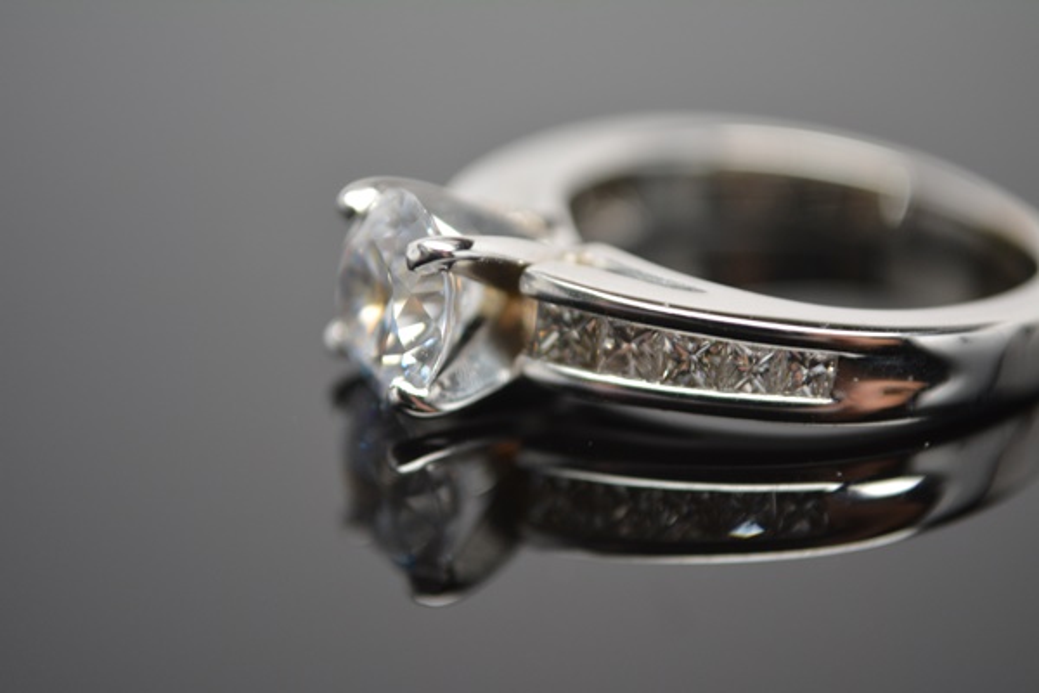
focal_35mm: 82
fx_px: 2381
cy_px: 346
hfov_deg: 24.6
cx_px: 520
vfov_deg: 16.6
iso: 800
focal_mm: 55
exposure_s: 1/40
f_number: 5.6
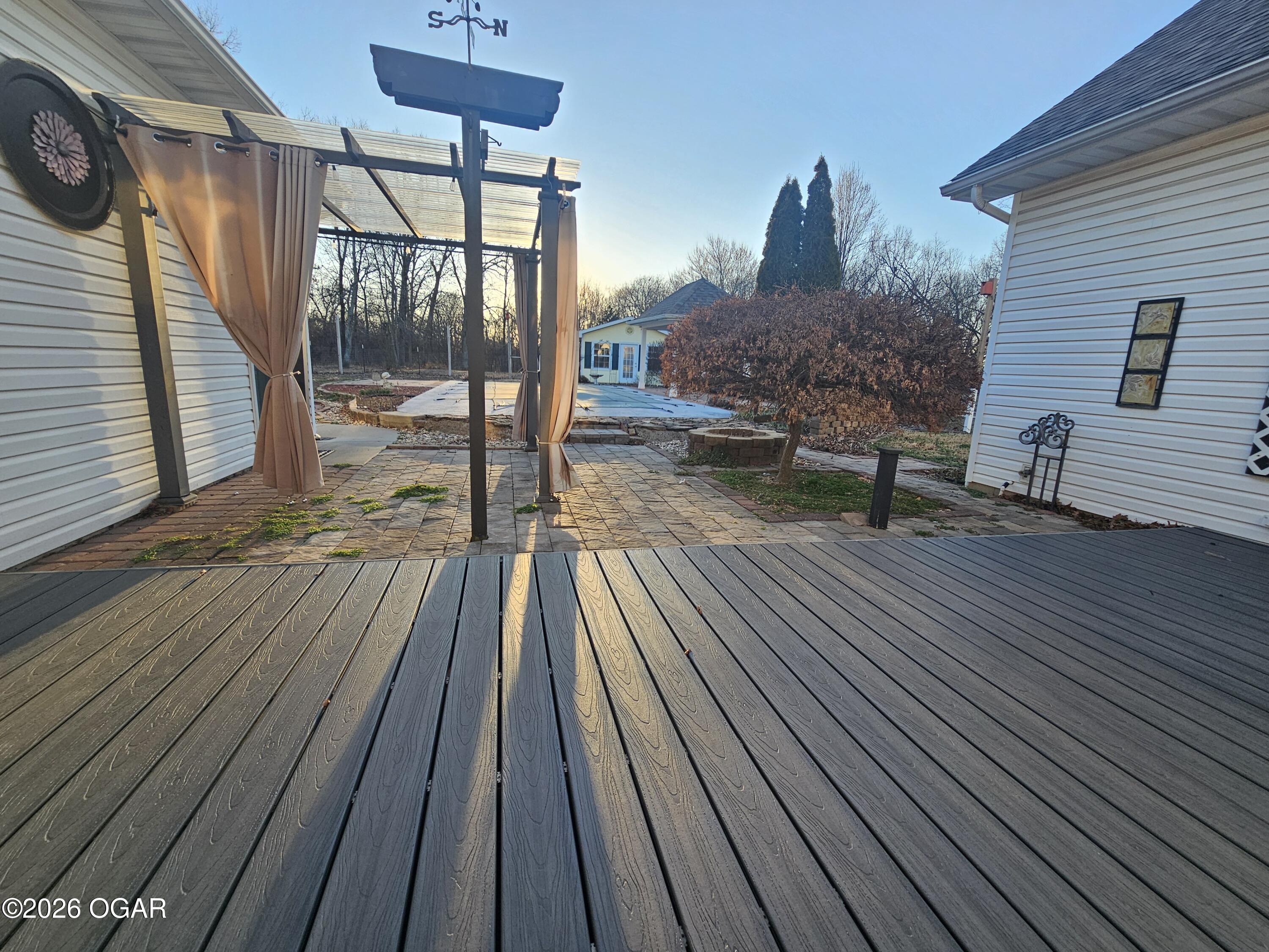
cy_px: 476
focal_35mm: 13
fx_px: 477
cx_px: 634
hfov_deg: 106.2
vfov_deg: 89.9
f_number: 2.2
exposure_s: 1/368
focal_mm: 2.2
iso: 50
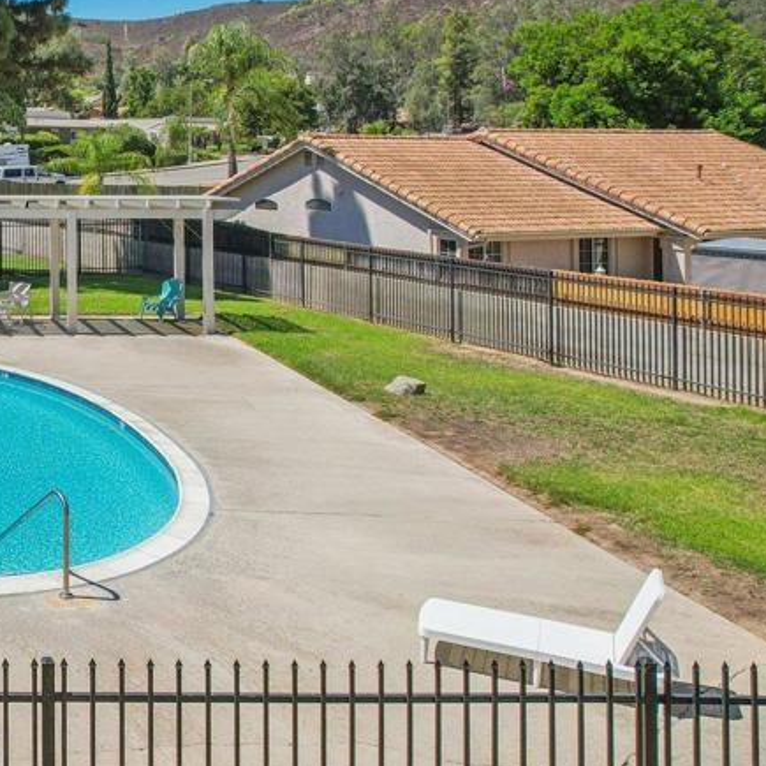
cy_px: 447
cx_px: -125
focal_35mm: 44
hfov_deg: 32.5
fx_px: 1102
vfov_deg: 38.2
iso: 120
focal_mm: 8.38
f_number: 2.8
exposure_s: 1/2500
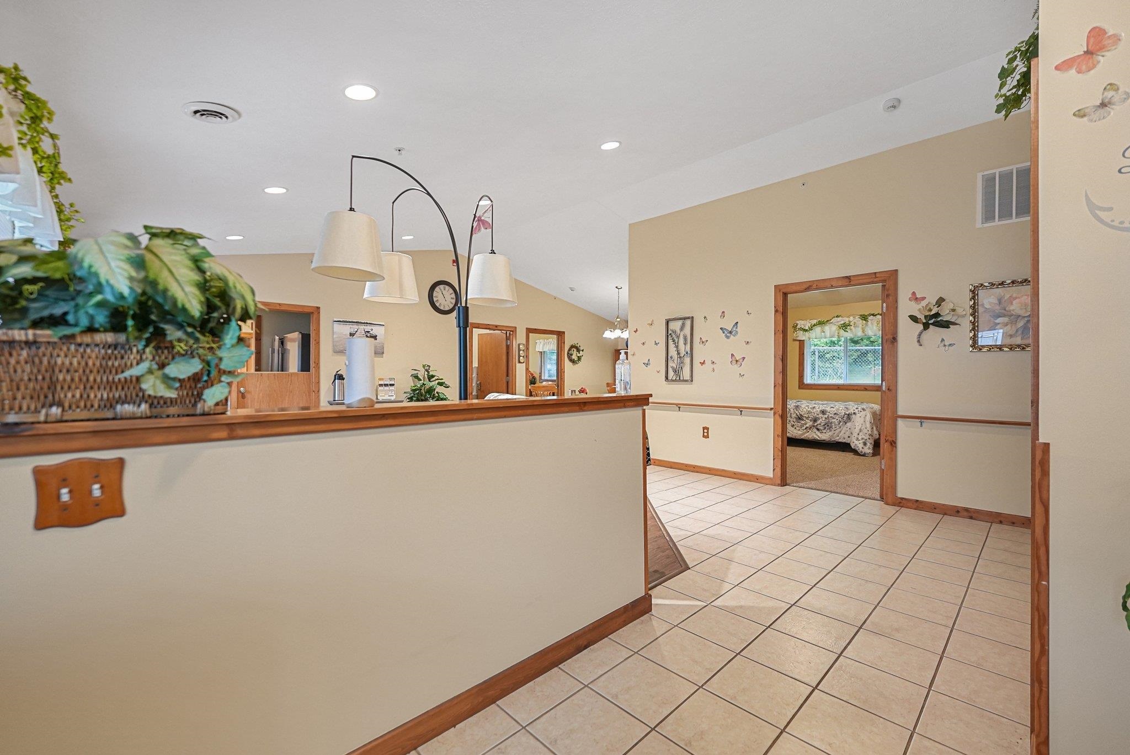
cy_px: 378
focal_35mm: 14
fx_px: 440
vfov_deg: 81.3
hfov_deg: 104.2
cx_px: 565
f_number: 3.2
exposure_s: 1/60
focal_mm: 14
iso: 2500
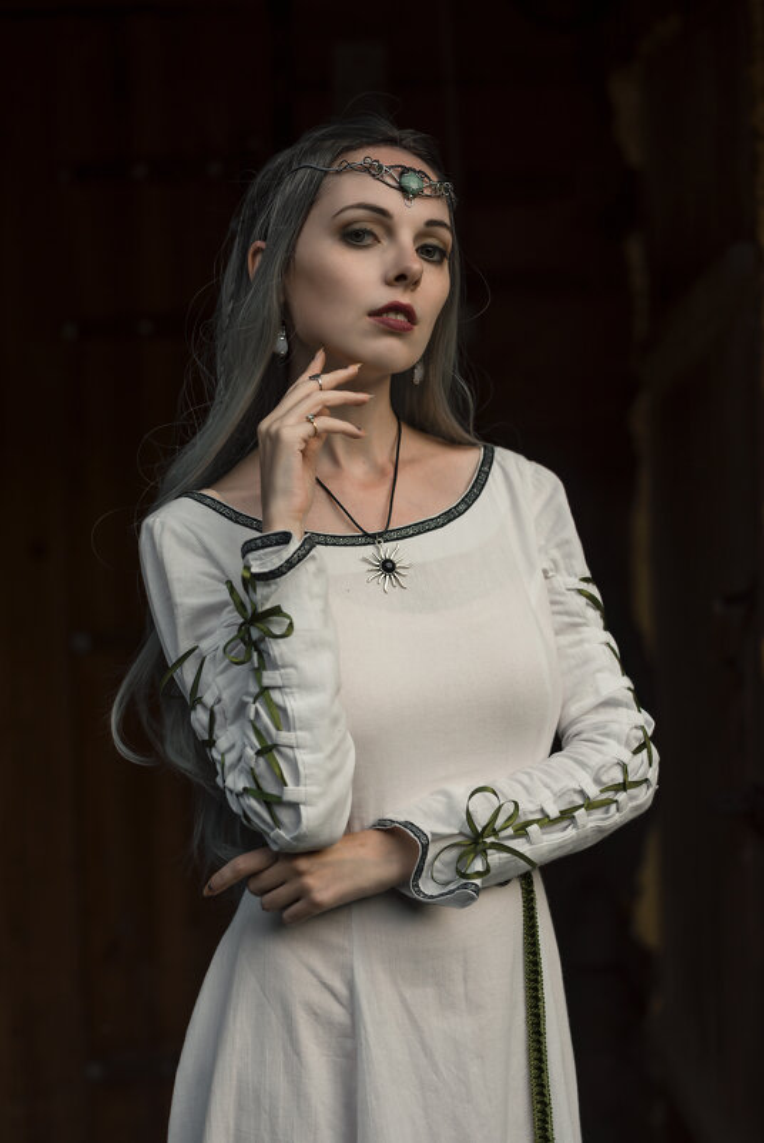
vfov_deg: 23.9
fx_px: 2701
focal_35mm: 85
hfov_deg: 16.1
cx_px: 382
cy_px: 572
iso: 200
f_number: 2.8
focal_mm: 85
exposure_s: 1/800
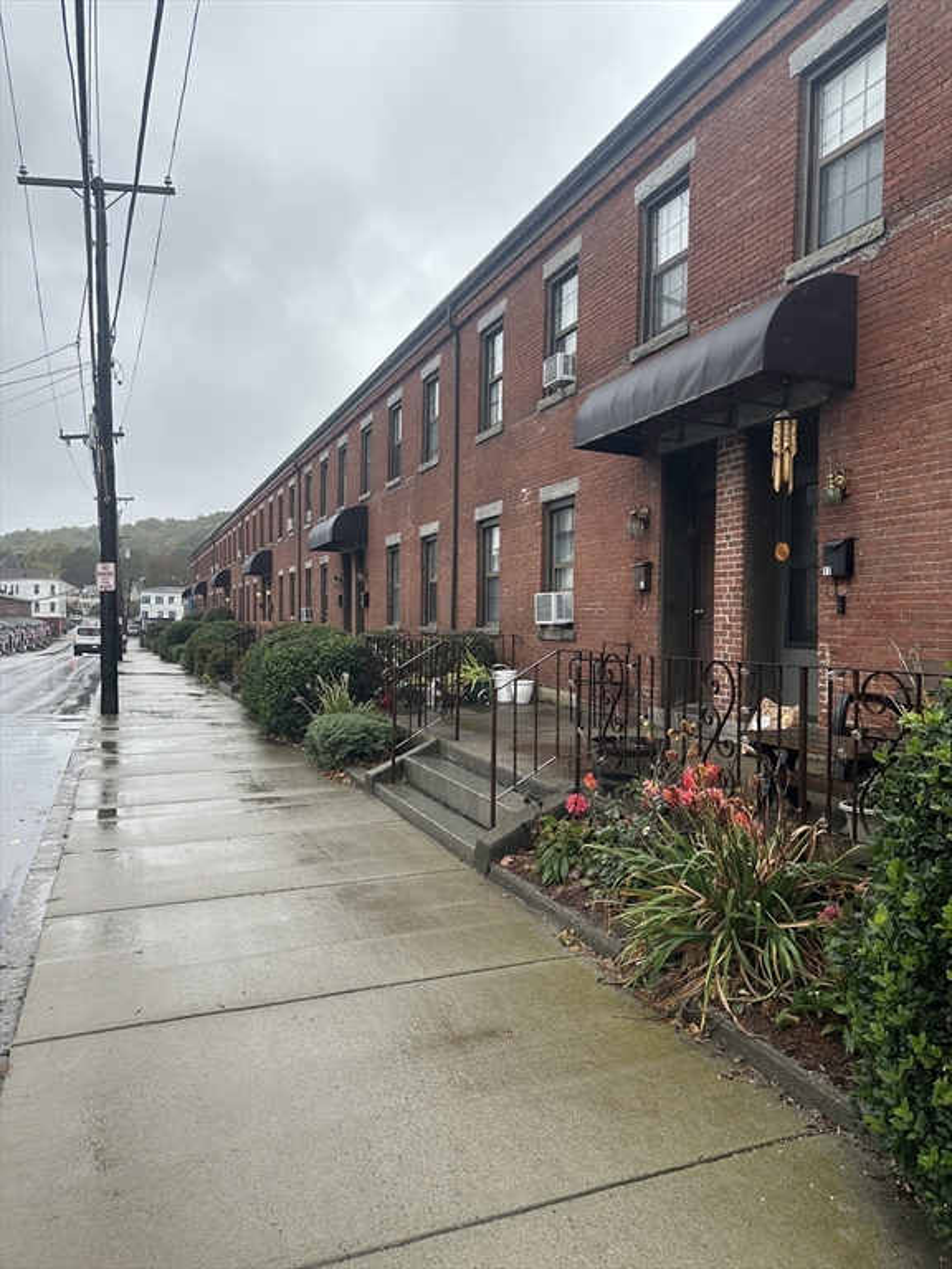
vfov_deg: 71.6
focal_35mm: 24
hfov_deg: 56.8
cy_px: 634
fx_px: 880
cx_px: 476
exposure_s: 1/803
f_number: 1.78
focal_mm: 6.86
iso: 80
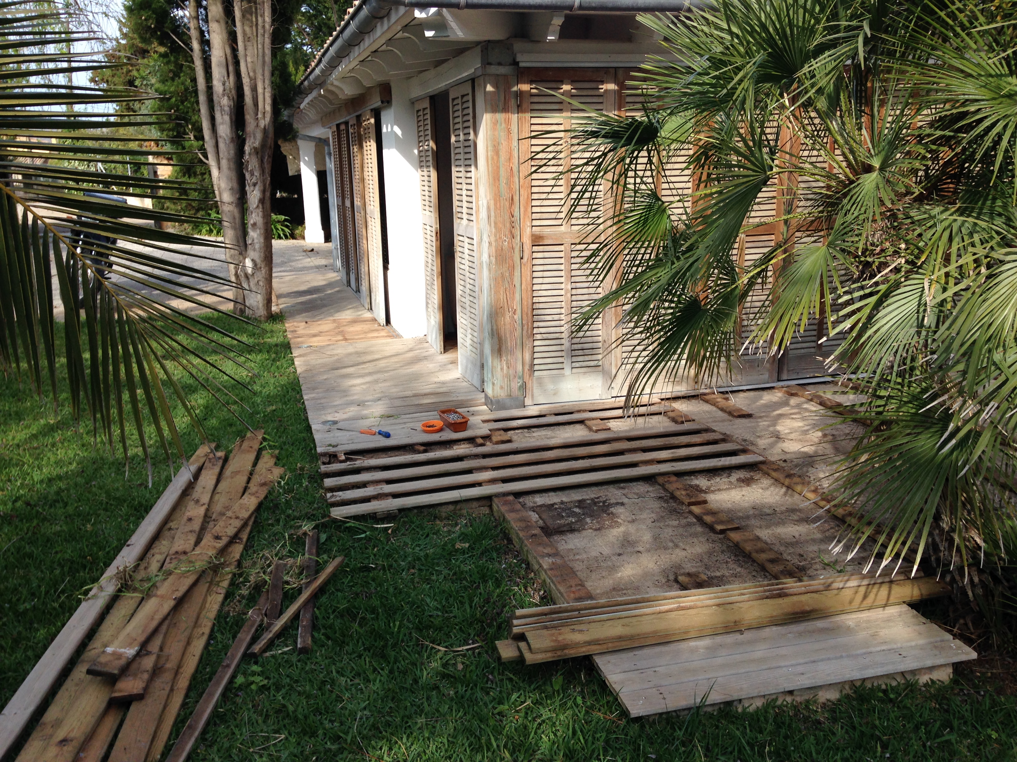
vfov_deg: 42.9
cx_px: 508
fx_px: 970
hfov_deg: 55.4
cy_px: 381
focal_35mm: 33
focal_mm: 4.12
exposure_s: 1/742
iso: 50
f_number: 2.4
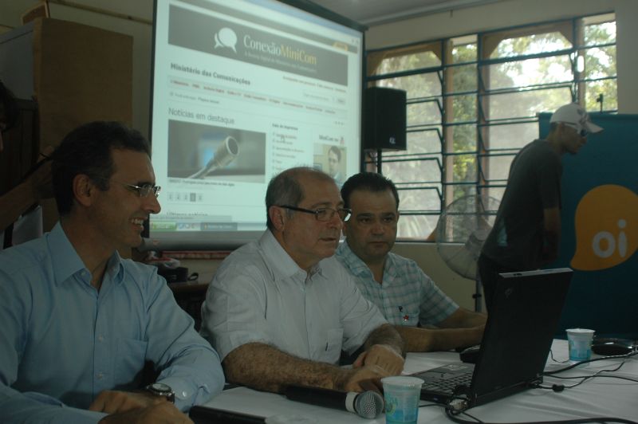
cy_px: 212
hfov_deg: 46.4
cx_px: 319
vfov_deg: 31.8
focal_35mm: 42
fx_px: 744
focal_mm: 28
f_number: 5
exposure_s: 1/100
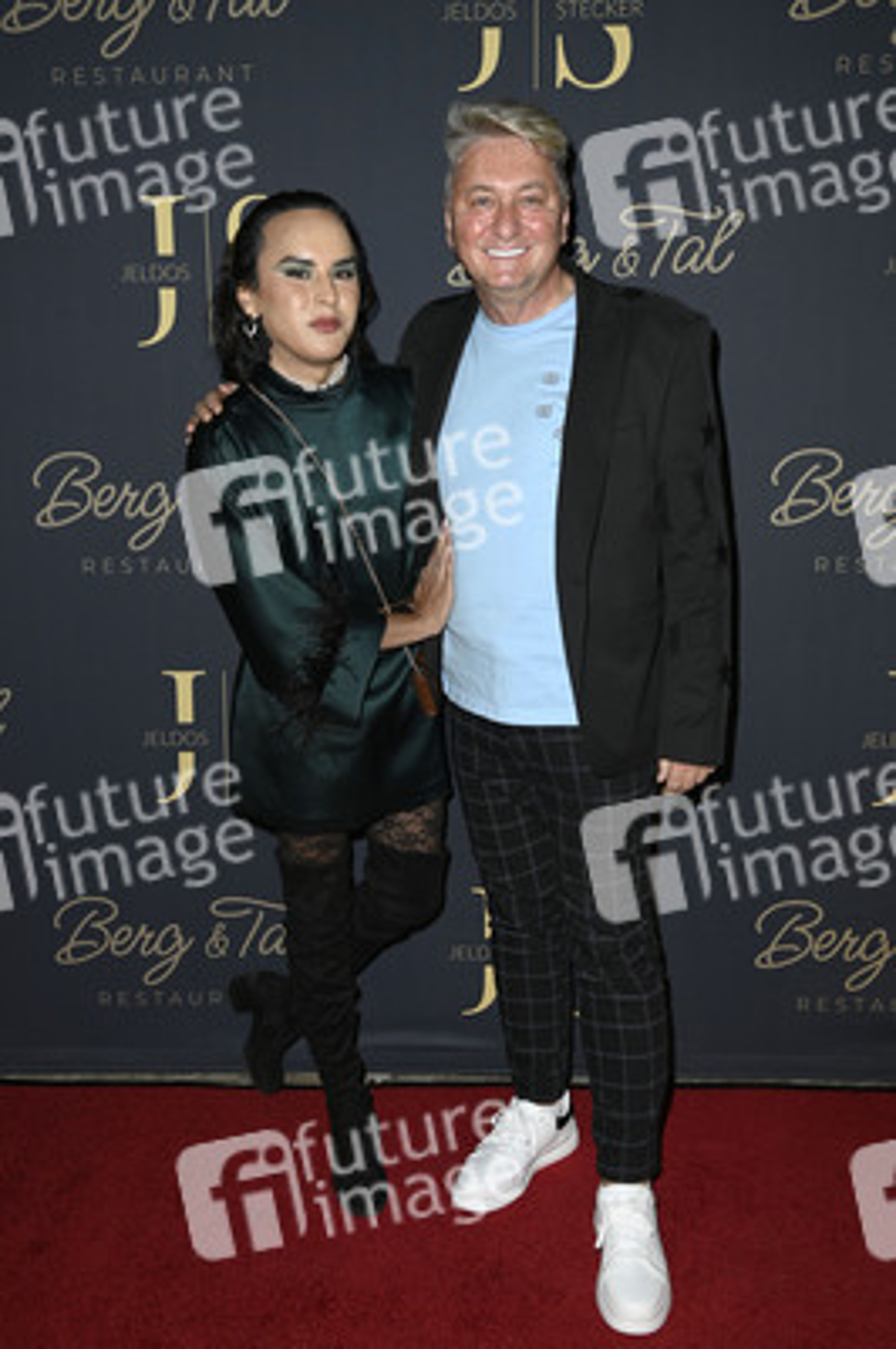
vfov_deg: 53.2
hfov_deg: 36.8
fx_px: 1346
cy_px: 674
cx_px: 448
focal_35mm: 36
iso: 500
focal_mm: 36
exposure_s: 1/250
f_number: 5.6
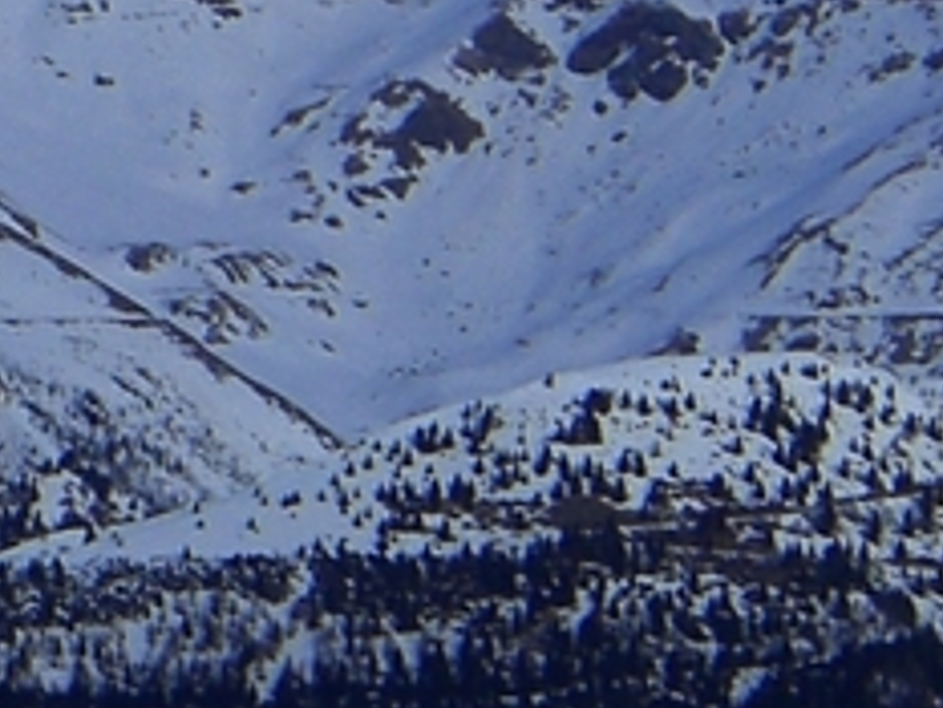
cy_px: -202
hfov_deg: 4.0
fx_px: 13628
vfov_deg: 3.0
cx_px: -65
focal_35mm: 500
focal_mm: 18.6
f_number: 8.3
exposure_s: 1/400
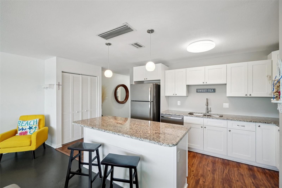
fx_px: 117
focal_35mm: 15
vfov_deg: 77.3
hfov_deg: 100.4
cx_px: 141
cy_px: 94
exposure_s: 1/30
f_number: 8
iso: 500
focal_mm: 10
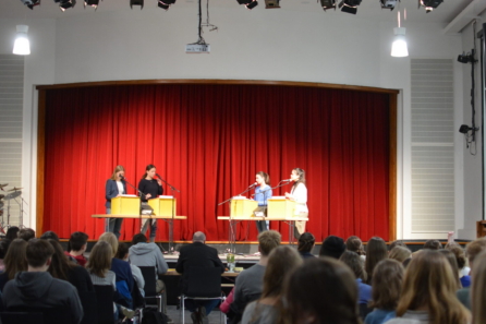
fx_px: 858
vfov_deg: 21.3
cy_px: 183
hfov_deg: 31.6
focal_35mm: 64
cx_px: 263
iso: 1600
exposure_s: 1/125
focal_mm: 35
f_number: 2
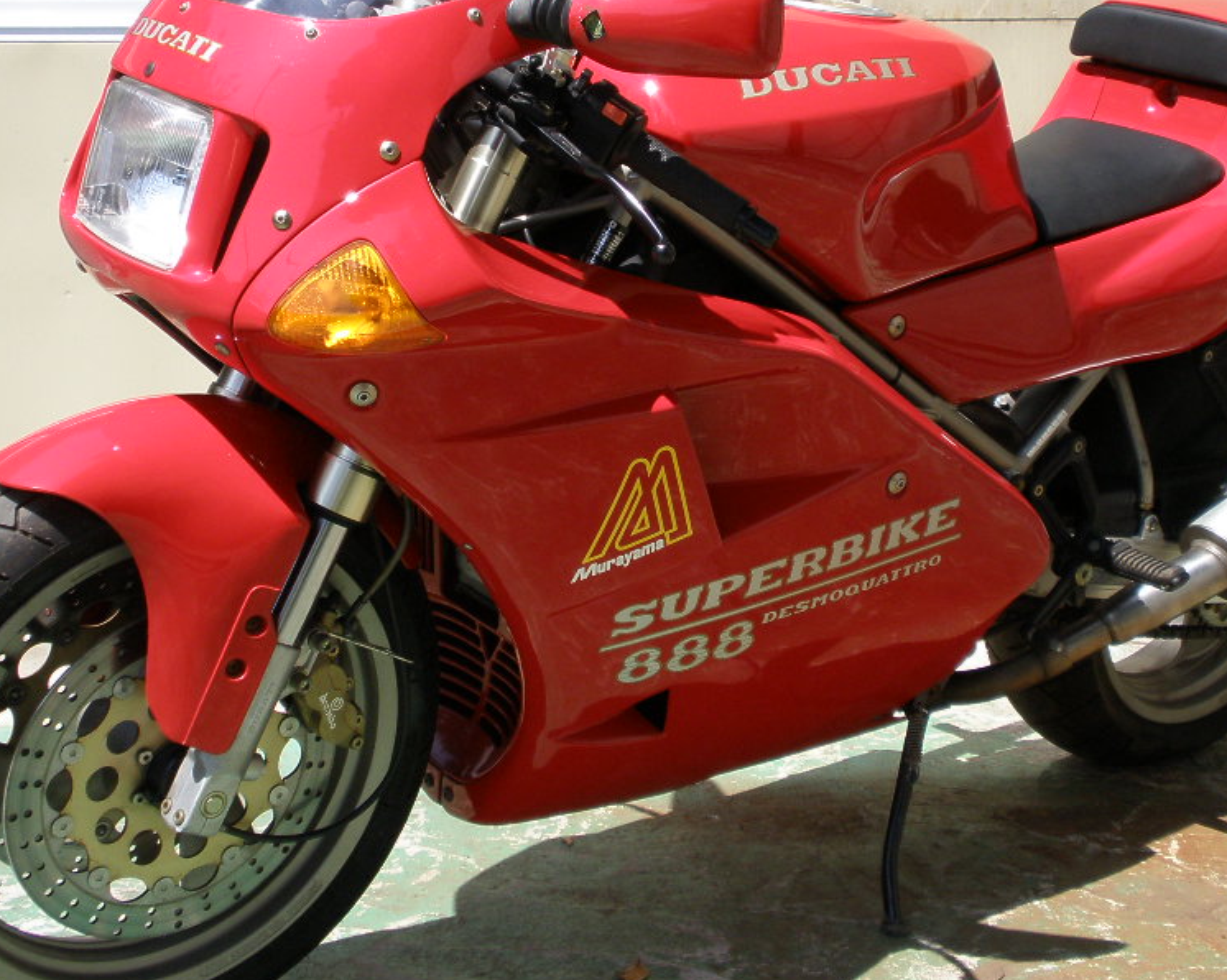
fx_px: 2250
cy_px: 398
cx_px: 664
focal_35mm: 62
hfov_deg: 30.5
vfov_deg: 24.5
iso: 64
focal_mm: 6.6
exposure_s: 1/500
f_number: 3.5
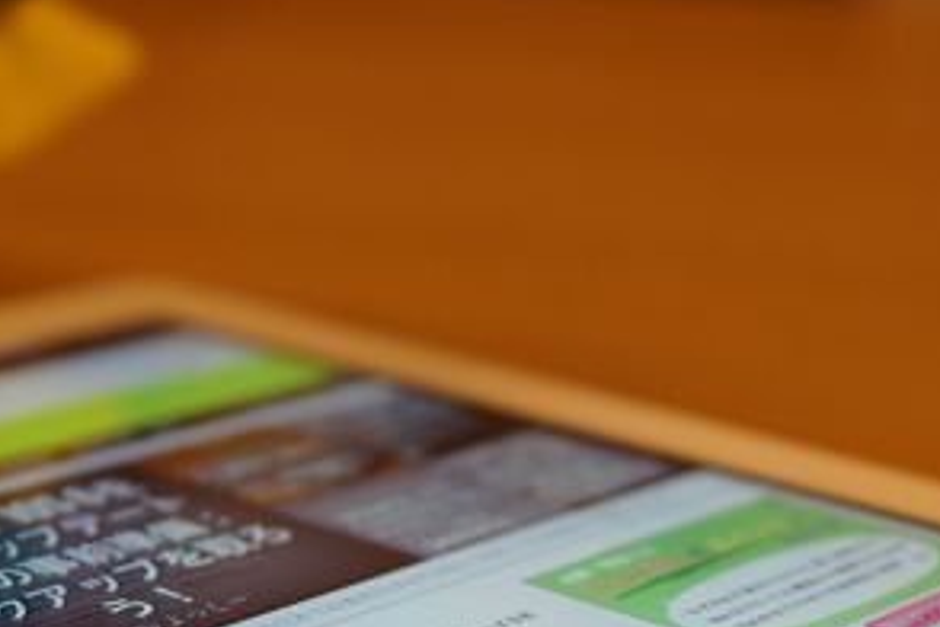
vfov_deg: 12.8
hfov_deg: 19.0
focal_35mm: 107
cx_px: 285
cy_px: 459
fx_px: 2794
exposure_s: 1/60
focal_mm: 35
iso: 160
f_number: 2.2
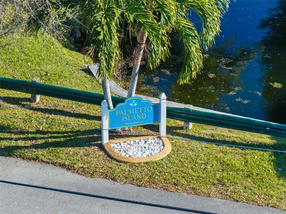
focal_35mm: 166
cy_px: 107
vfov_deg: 8.9
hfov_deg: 11.9
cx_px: 143
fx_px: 1371
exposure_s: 1/100
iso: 100
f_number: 3.4
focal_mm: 30.71
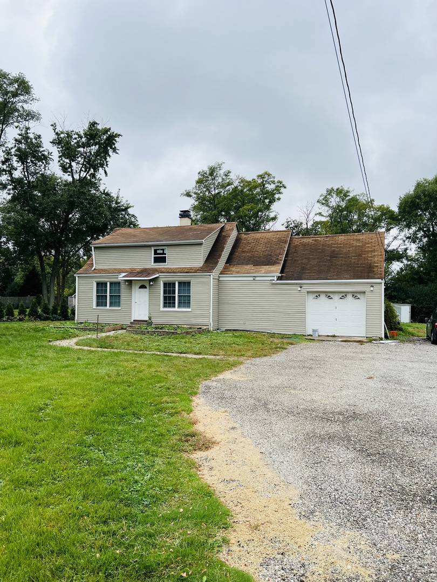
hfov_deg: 53.1
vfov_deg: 67.3
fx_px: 438
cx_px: 218
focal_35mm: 26
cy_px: 291
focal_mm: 5.7
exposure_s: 1/2165
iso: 50
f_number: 1.5
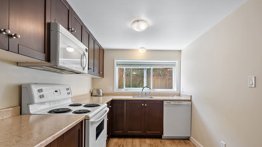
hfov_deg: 95.9
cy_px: 86
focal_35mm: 17
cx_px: 132
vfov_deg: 63.5
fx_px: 118
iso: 400
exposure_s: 1/8
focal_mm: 16
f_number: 7.1
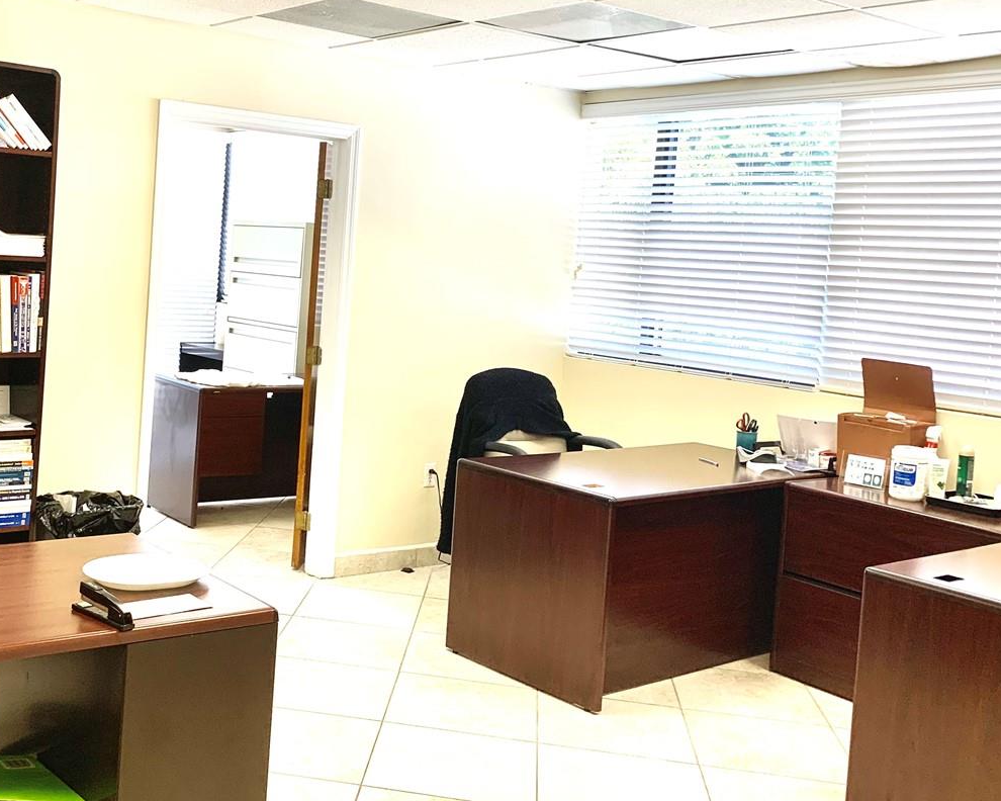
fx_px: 1215
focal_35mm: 41
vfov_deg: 36.3
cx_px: 310
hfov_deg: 44.0
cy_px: 307
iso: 64
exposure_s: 1/120
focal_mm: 4.25
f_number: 1.8
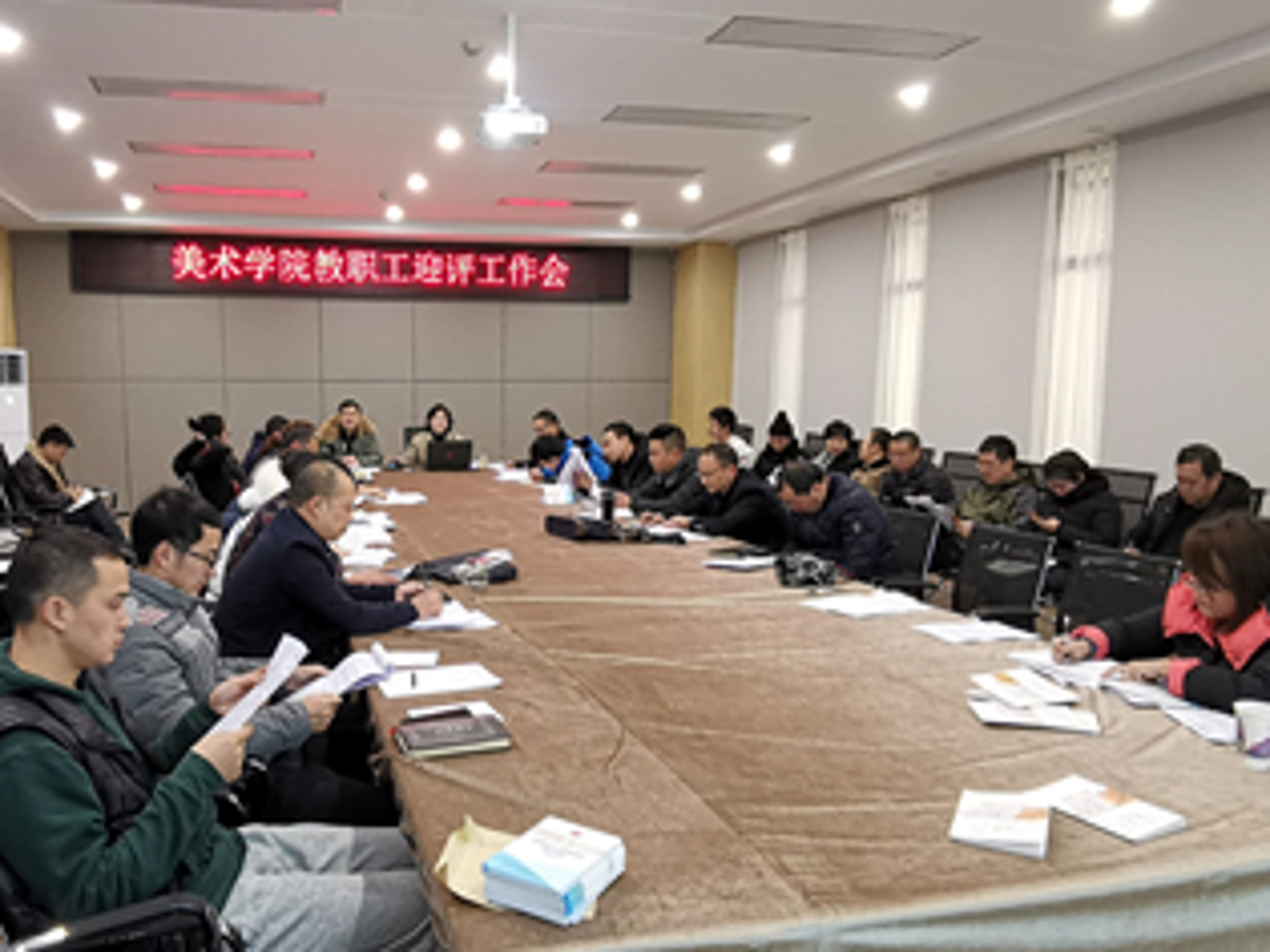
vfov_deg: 51.3
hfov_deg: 64.4
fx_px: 990
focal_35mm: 27
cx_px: 480
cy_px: 502
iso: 640
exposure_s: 1/25
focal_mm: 3.95
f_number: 2.2
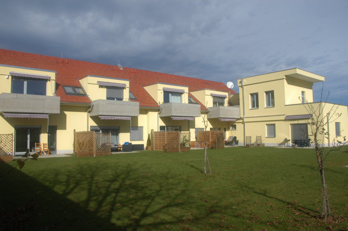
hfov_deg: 67.4
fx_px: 261
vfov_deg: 47.9
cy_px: 116
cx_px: 174
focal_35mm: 27
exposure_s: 1/500
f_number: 11
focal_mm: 18
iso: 250
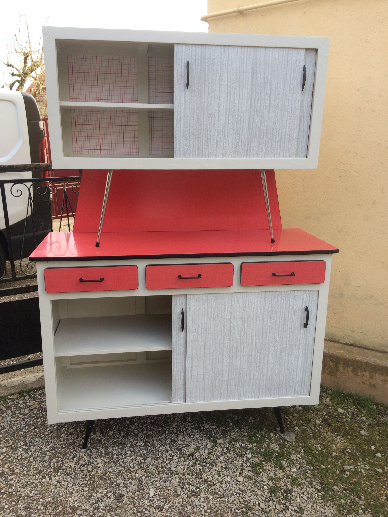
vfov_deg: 61.7
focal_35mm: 29
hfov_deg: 48.2
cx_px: 194
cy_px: 258
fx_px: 433
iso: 32
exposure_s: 1/243
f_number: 2.2
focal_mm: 4.15
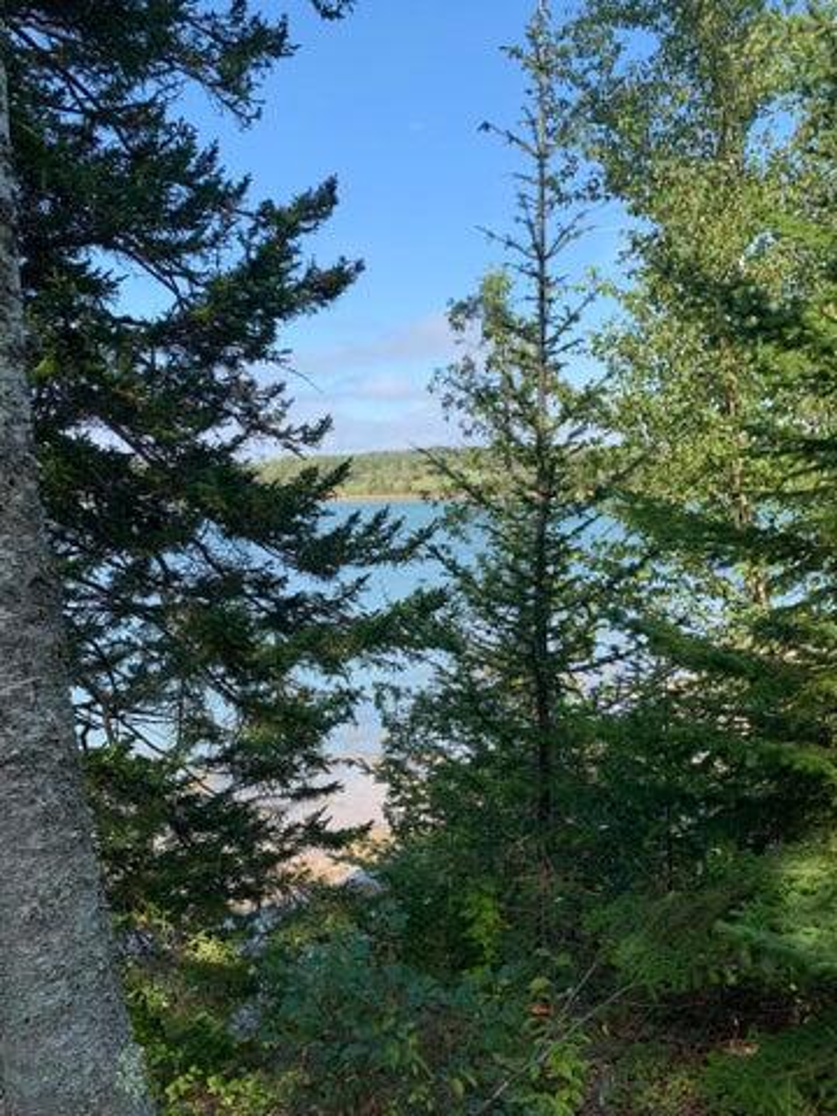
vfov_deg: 67.3
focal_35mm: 26
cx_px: 418
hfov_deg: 53.1
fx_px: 838
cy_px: 558
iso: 25
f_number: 1.8
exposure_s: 1/1021
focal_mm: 4.25
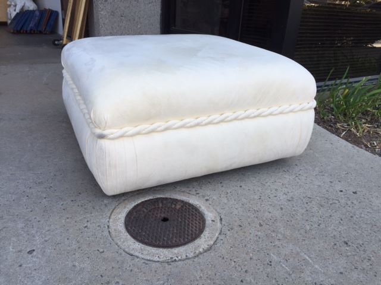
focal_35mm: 29
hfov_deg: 61.7
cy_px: 142
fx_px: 319
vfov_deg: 48.2
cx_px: 190
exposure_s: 1/494
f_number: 2.2
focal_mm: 4.15
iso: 32
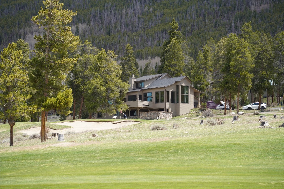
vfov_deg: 12.3
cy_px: 94
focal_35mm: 111
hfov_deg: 18.4
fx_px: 876
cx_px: 142
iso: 100
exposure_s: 1/200
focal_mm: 111
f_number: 5.6
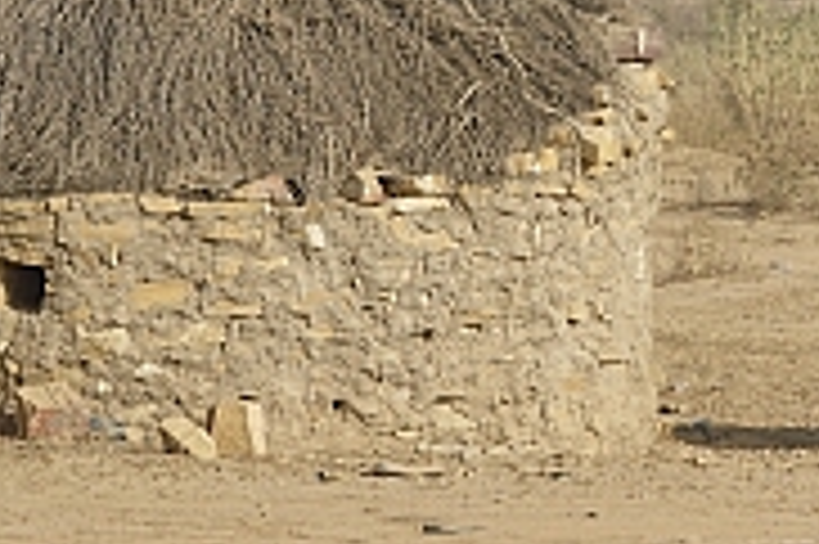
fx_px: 8319
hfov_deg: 5.6
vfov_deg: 3.7
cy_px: -36
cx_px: 839
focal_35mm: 366
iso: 250
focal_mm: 103
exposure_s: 1/400
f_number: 8
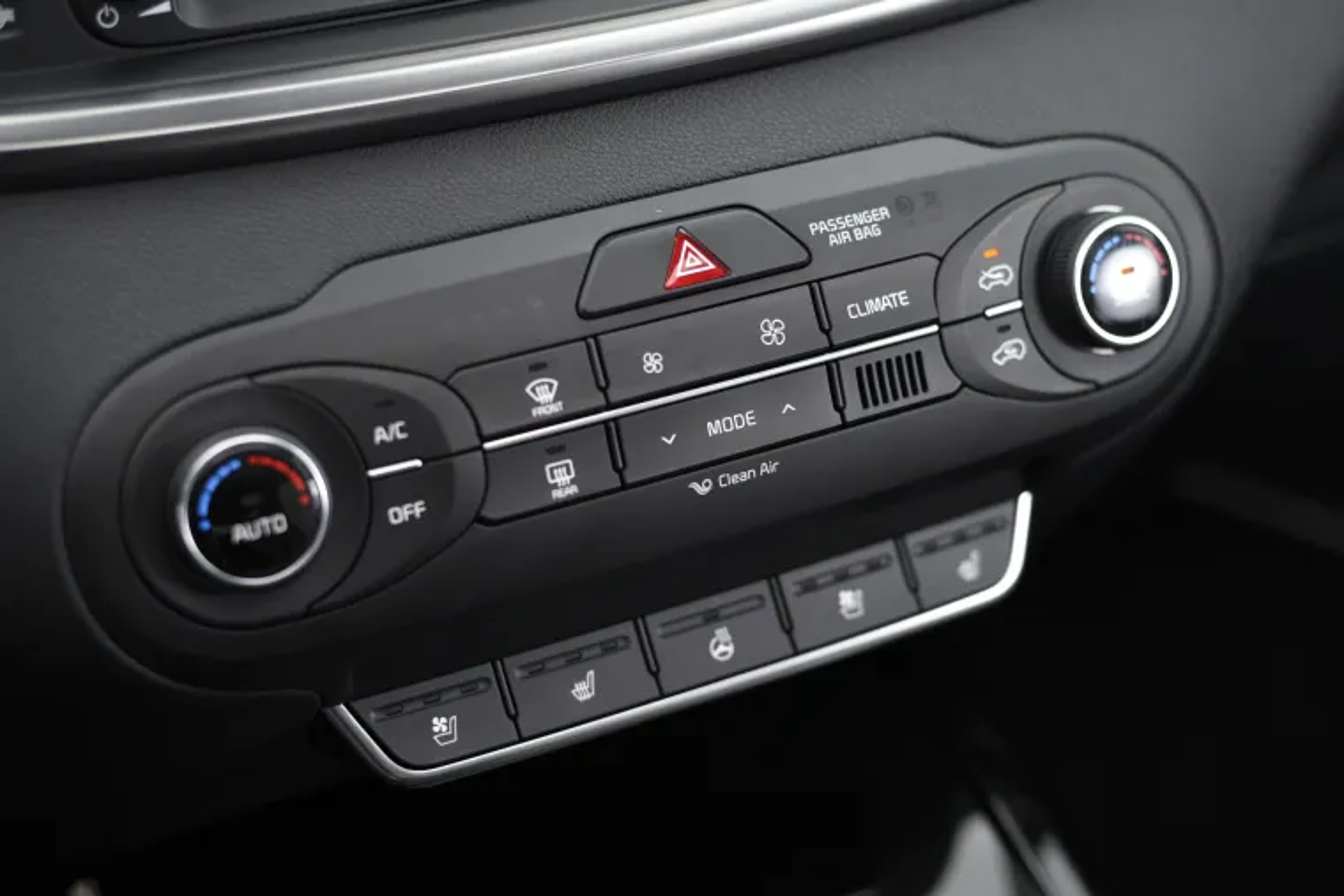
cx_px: 672
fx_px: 1867
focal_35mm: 50
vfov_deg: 27.0
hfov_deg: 39.6
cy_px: 448
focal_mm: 50
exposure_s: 1/160
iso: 160
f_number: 2.8
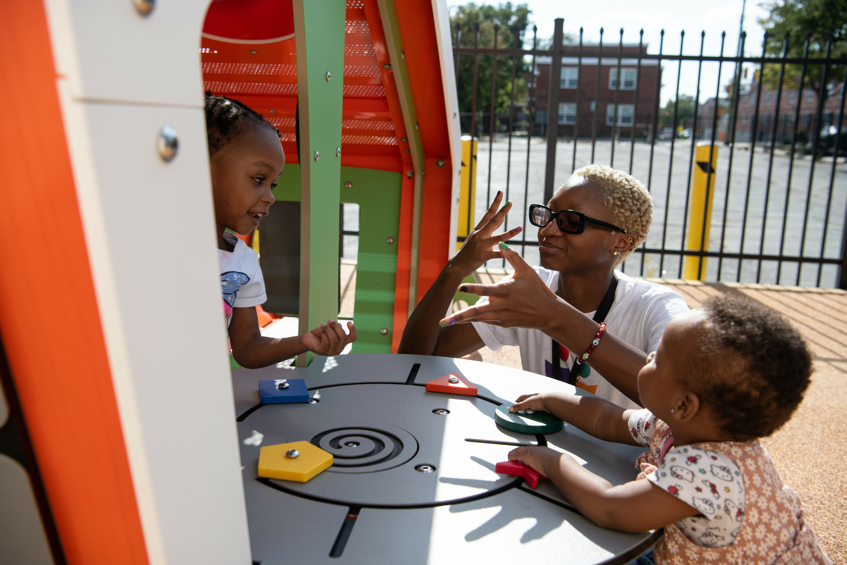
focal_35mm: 35
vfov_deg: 37.9
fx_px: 823
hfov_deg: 54.4
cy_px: 282
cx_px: 424
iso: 250
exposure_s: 1/1250
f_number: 5
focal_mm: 35
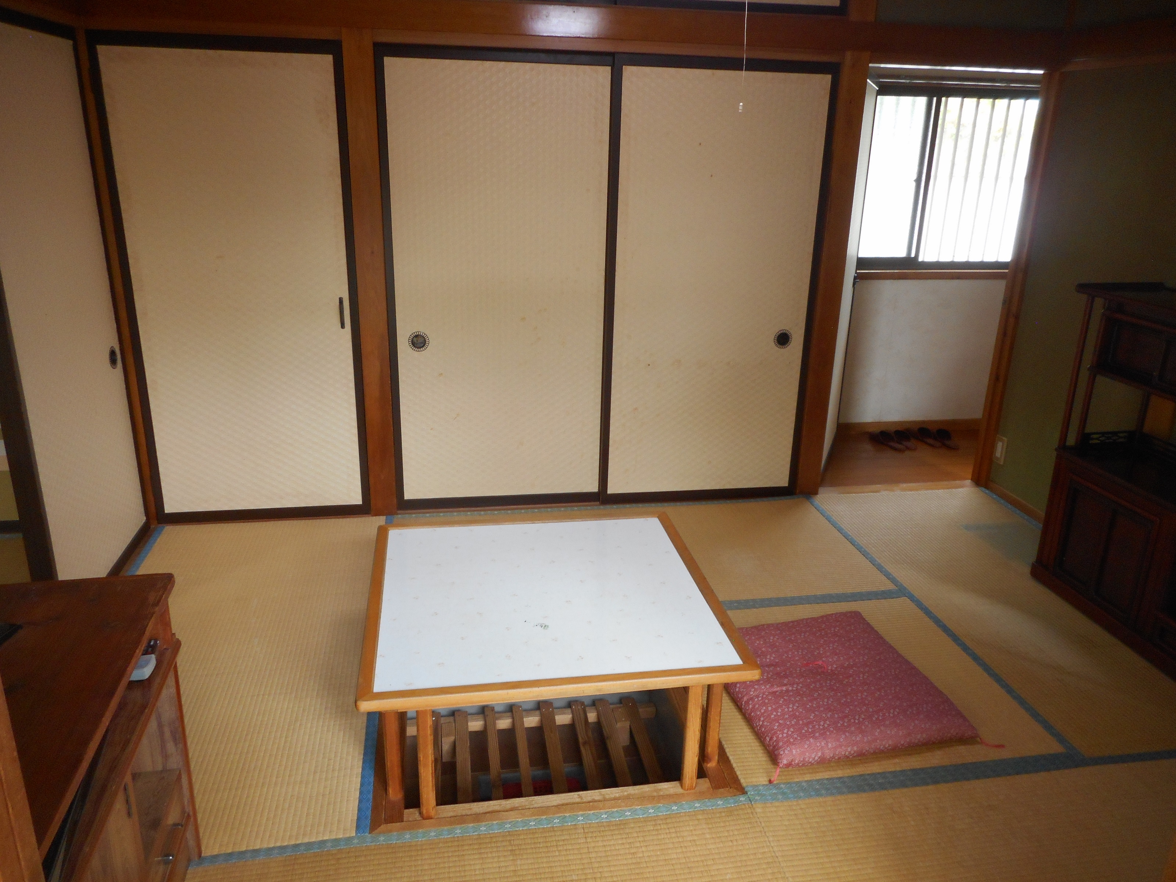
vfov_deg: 54.9
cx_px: 588
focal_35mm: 25
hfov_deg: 69.4
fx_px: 849
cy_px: 441
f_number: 3.7
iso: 180
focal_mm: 4.5
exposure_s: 1/30
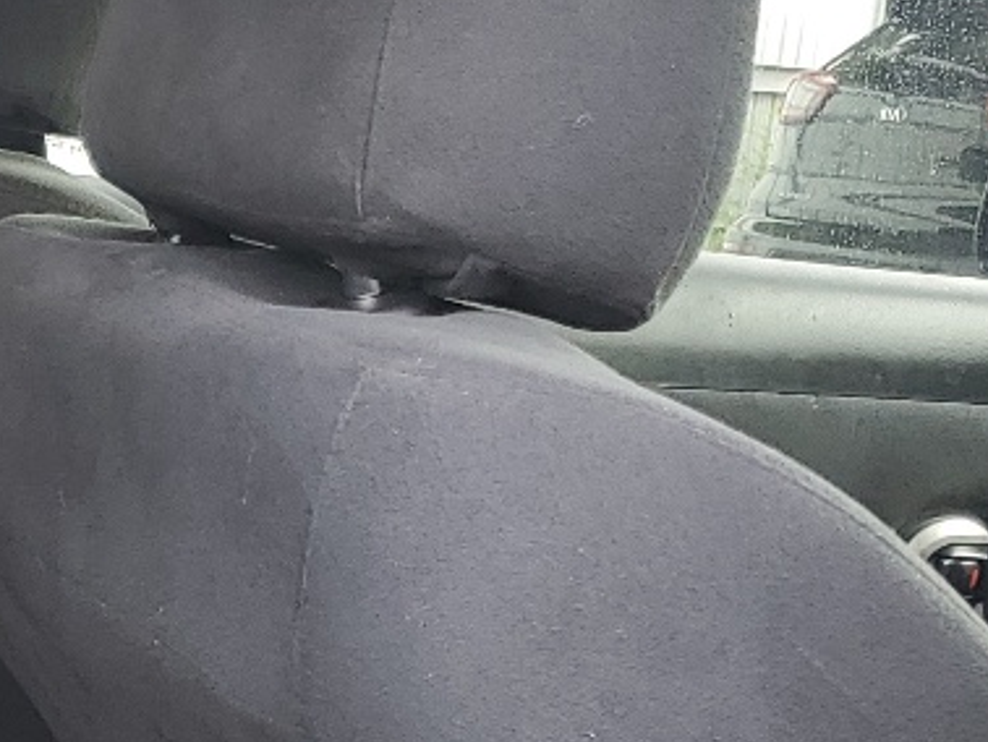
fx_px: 3142
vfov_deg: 13.3
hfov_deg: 15.6
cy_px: 703
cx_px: -729
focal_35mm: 110
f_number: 1.5
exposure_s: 1/128
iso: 50
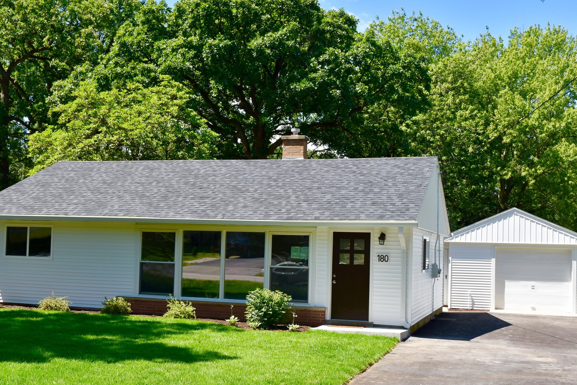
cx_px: 259
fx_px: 794
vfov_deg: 27.2
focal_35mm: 50
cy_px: 201
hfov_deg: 39.9
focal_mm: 29
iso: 180
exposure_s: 1/250
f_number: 8
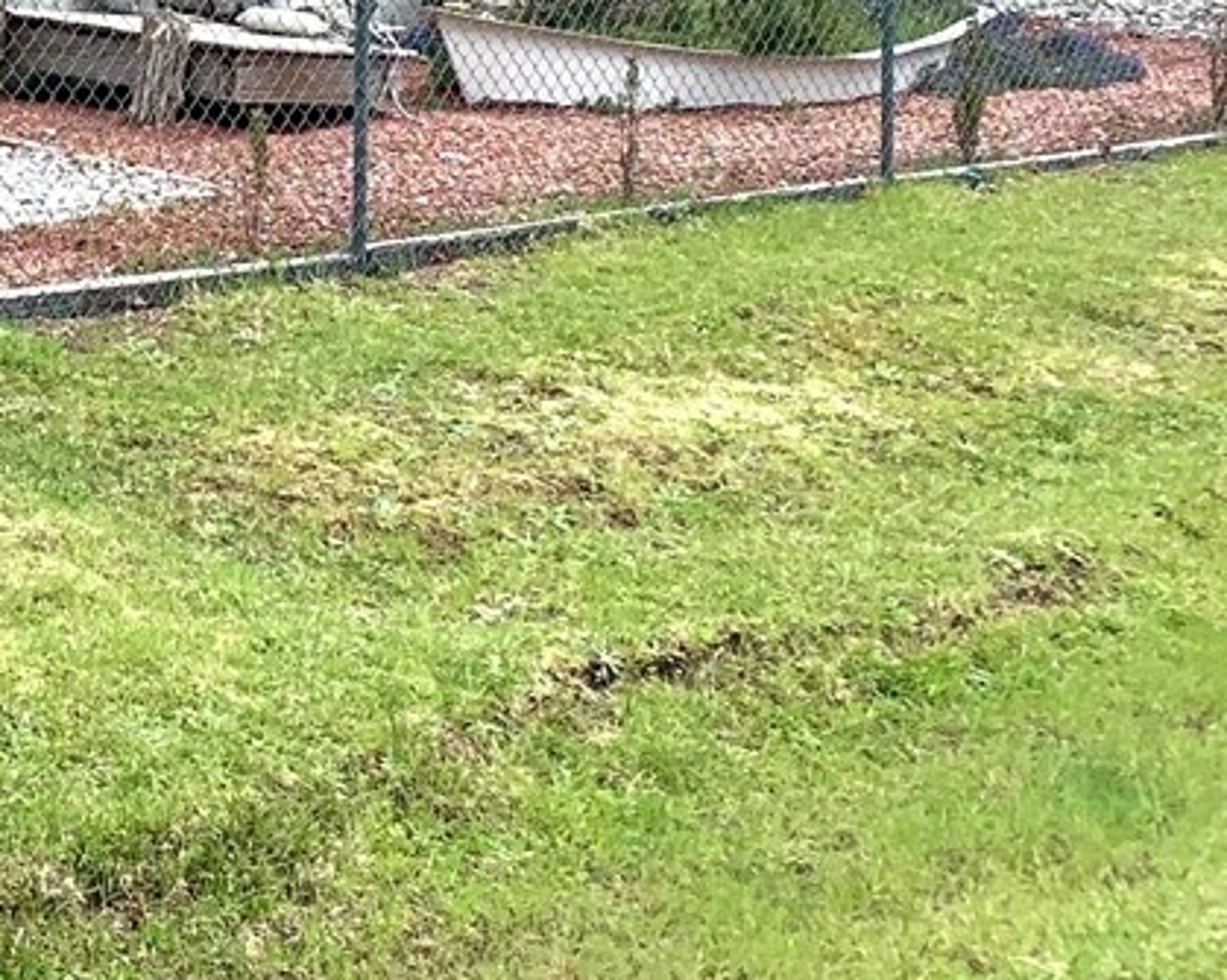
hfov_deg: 18.8
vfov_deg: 15.3
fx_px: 3522
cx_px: -205
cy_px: -187
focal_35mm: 97
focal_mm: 4.25
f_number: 1.8
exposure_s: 1/1880
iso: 25
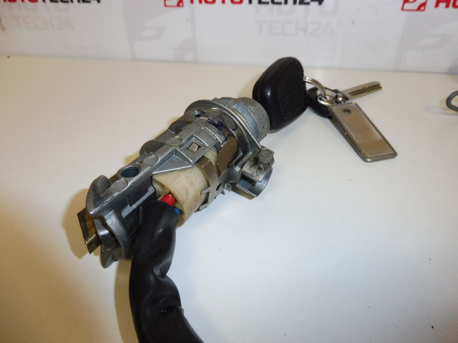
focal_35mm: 24
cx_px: 229
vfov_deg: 56.8
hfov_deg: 71.6
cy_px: 172
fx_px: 318
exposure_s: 1/60
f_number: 3.5
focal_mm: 4.3
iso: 200
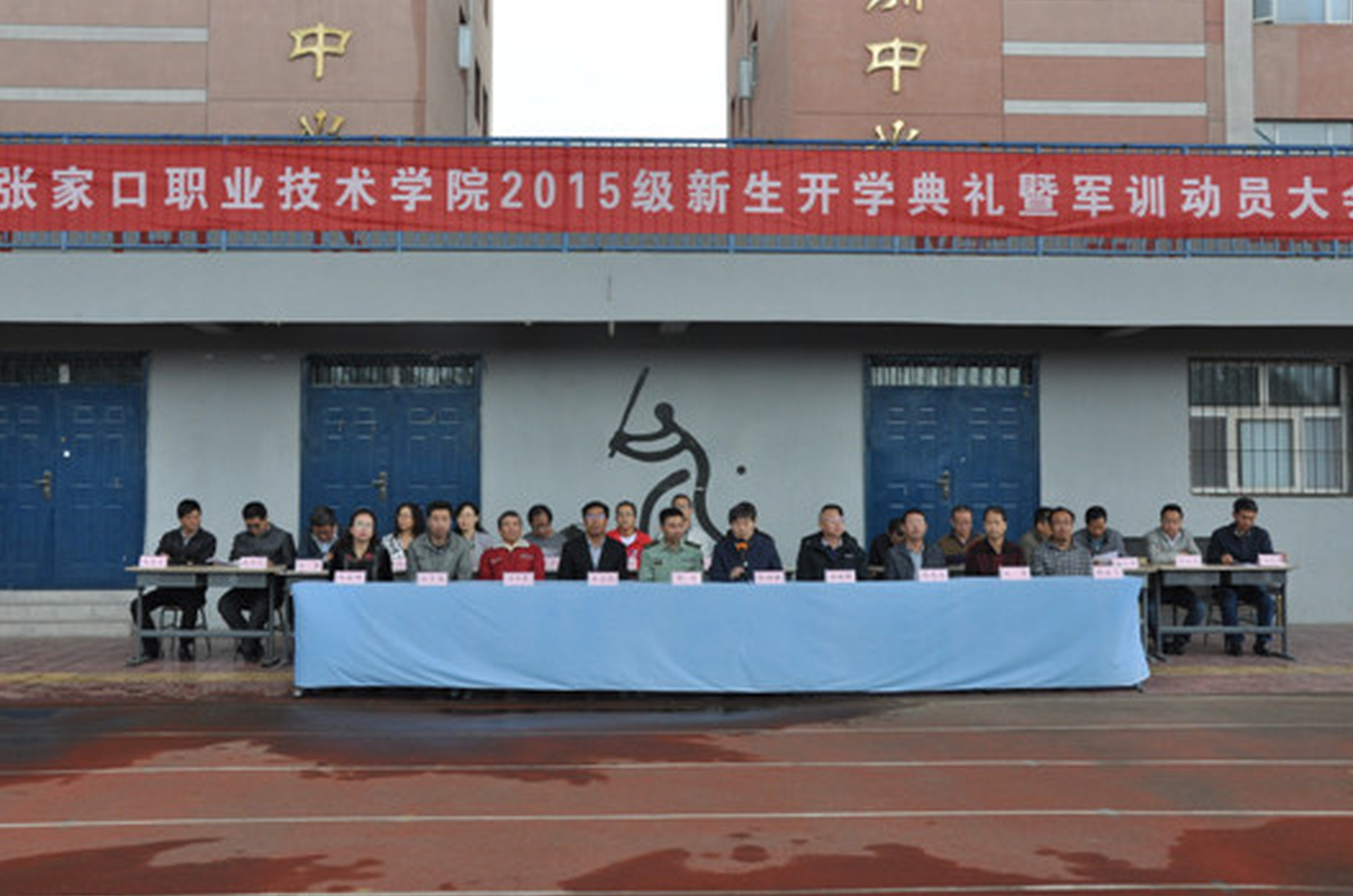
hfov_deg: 47.5
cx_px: 668
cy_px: 388
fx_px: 1538
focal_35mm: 41
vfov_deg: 32.4
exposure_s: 1/125
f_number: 11
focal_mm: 24
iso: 400
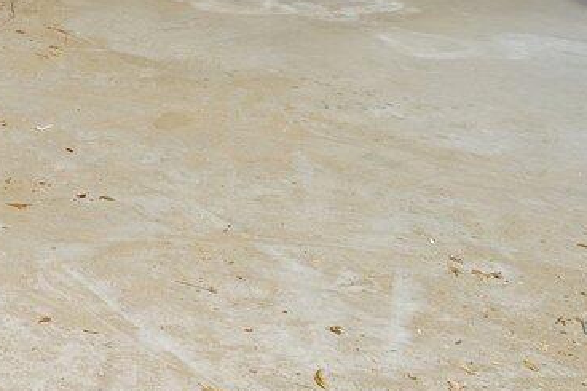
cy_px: -371
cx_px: -404
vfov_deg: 14.7
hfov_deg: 20.3
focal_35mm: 78
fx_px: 1271
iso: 160
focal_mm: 14
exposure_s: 3
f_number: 8
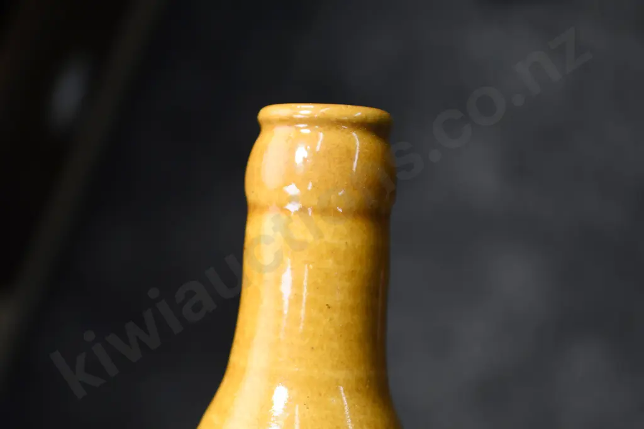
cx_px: 322
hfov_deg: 24.8
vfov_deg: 16.7
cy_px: 214
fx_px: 1467
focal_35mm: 82
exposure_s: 1/160
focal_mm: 55
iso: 400
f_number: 6.3
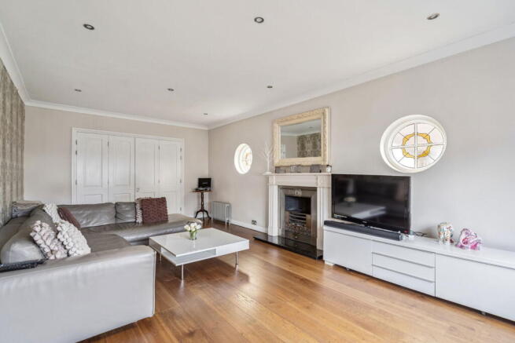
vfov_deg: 73.8
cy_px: 172
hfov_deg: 96.7
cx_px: 258
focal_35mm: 16
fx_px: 229
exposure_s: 1/2
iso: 320
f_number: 4.5
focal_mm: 16
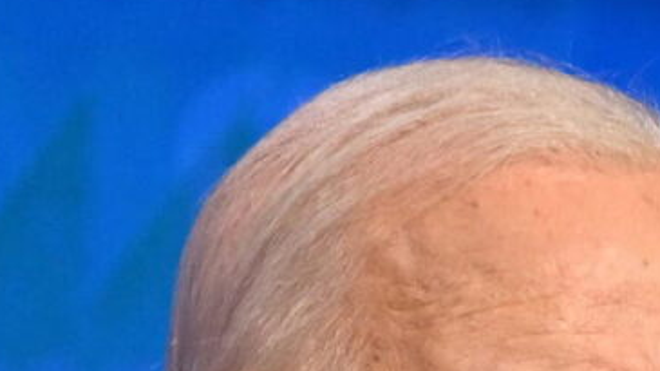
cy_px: 1257
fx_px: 37315
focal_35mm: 2133
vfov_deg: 0.6
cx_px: 931
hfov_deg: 1.0
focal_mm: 290
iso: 3200
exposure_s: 1/165
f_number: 5.6
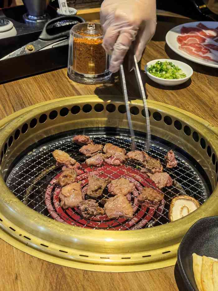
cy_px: 146
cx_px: 109
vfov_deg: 32.2
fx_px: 504
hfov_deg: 24.4
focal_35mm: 60
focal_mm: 6.67
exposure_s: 1/100
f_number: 1.9
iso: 500
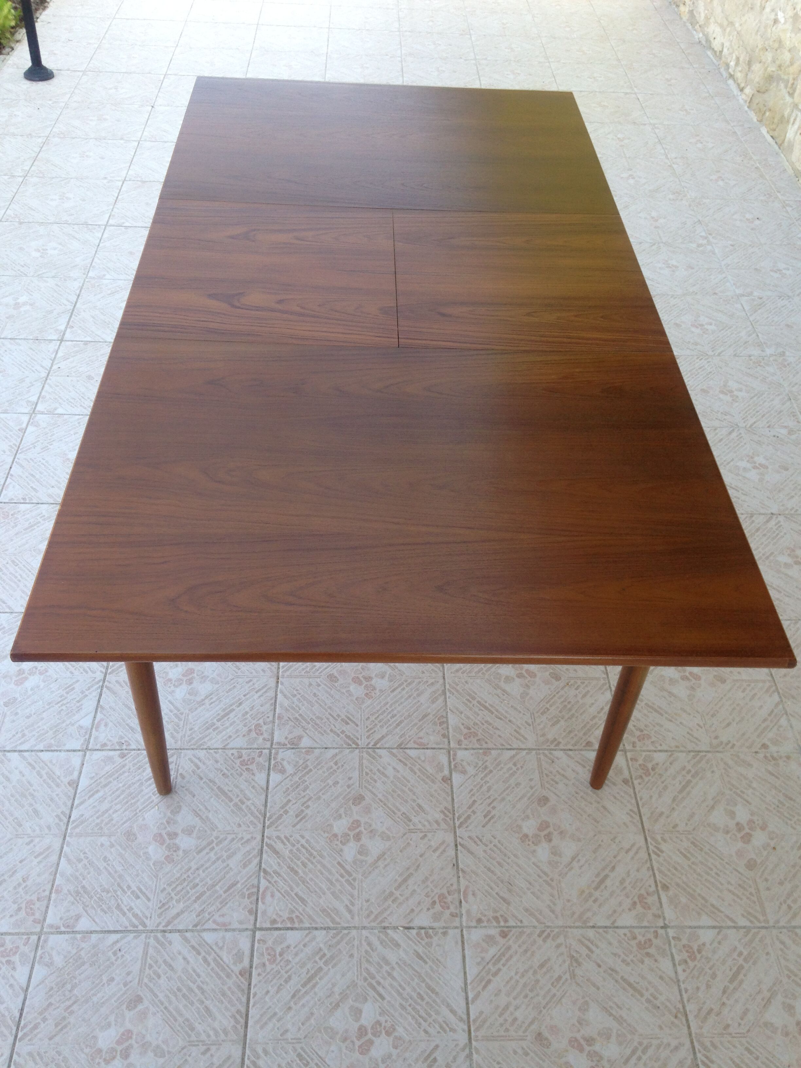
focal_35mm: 33
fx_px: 1018
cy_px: 534
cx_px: 400
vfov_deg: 55.4
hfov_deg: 42.9
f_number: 2.4
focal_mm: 4.12
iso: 80
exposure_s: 1/120
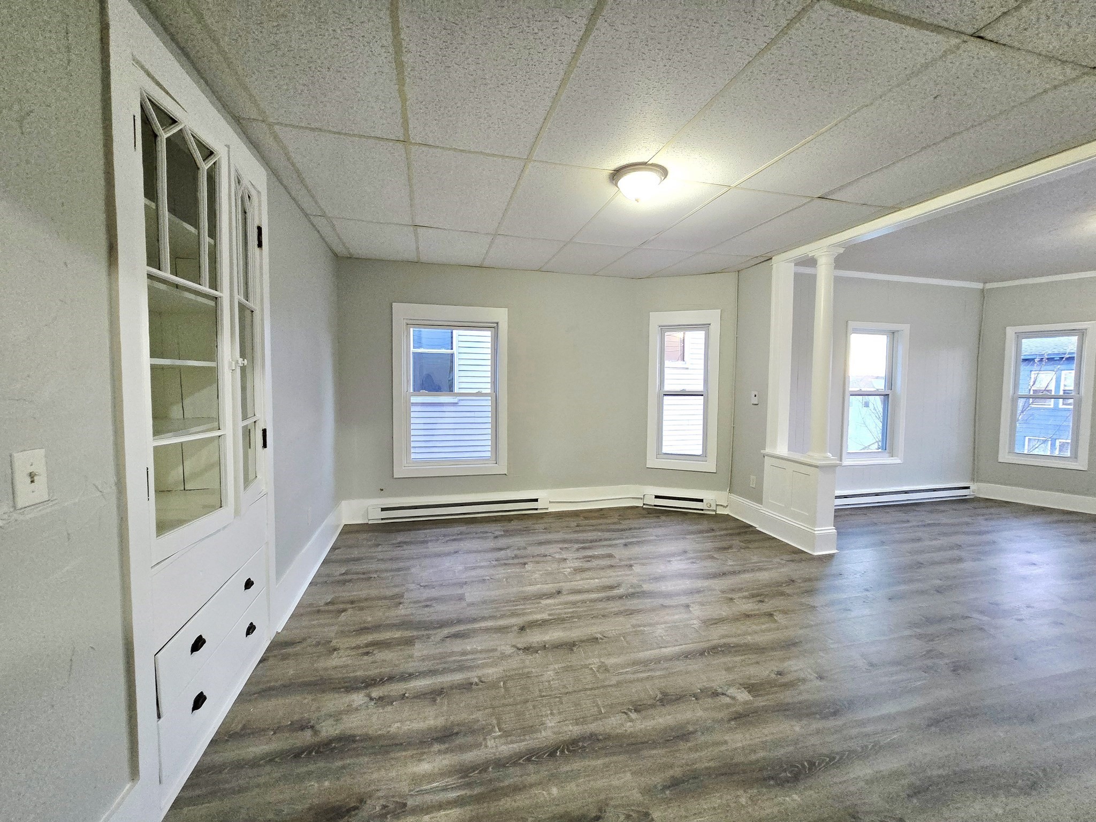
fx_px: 412
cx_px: 548
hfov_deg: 106.2
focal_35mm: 13
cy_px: 411
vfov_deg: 89.9
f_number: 2.2
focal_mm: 2.2
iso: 1000
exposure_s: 1/60.2
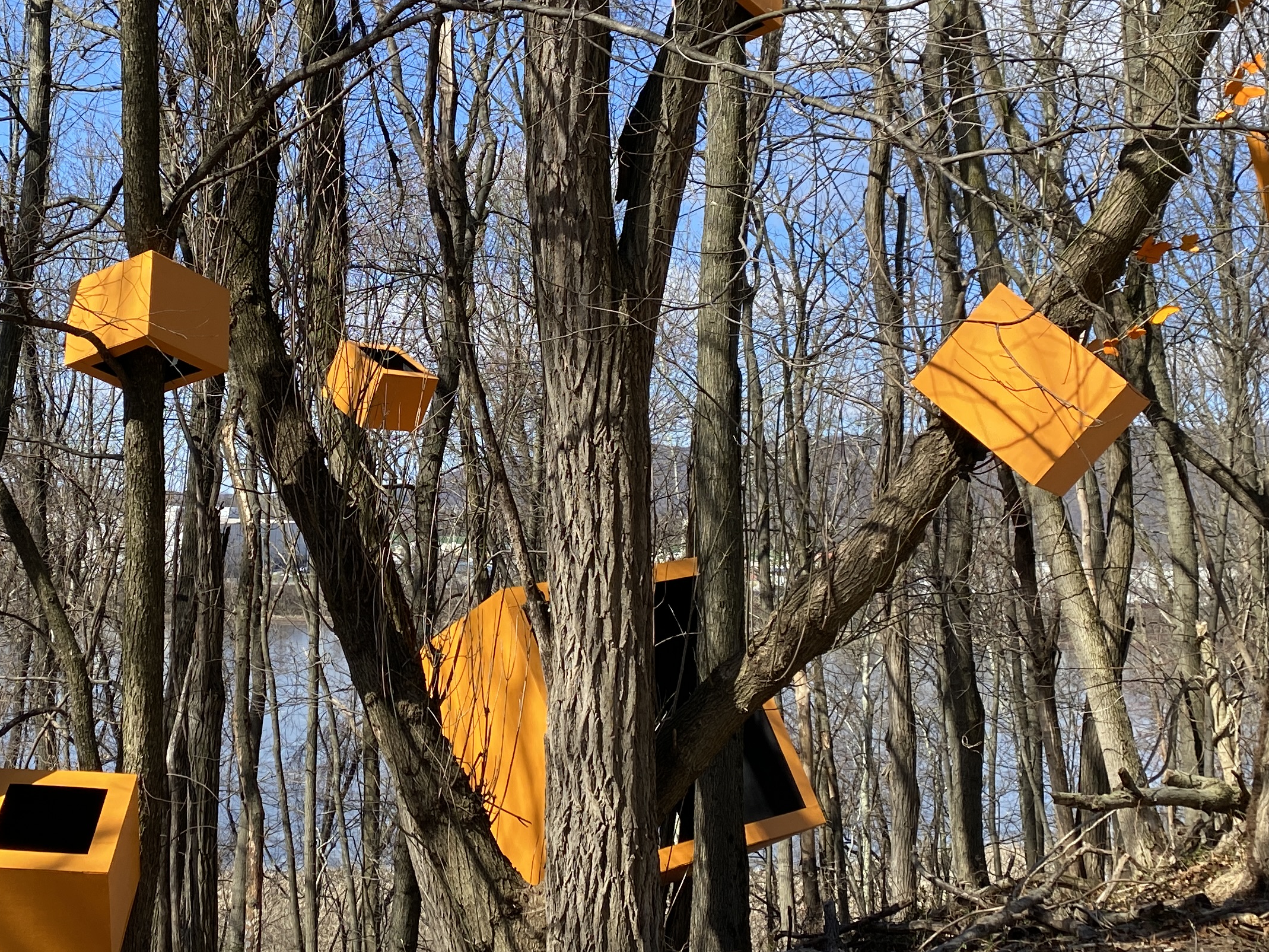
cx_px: 390
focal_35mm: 49
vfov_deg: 29.5
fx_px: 1797
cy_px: 345
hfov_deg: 38.3
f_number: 1.8
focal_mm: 4.25
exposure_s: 1/1395
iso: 32
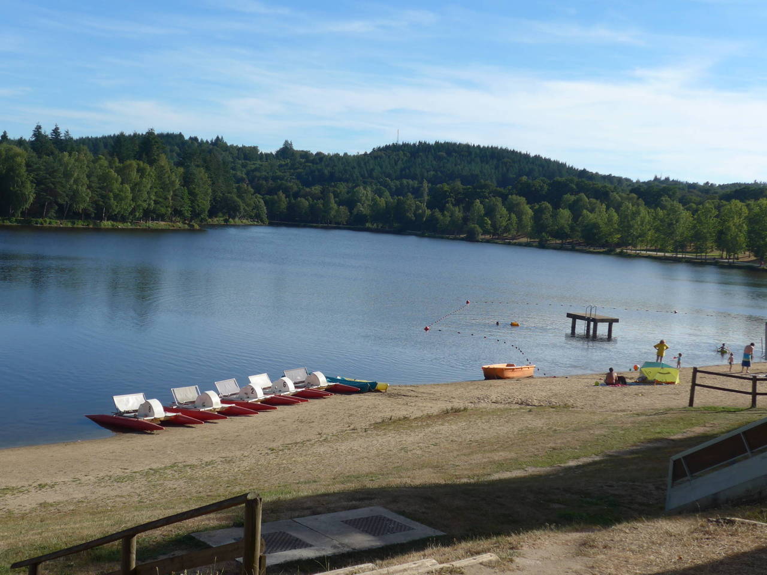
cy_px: 288
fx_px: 1086
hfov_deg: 38.9
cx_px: 384
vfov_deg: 29.7
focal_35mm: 49
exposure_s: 1/1300
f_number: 3.2
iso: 80
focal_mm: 10.1
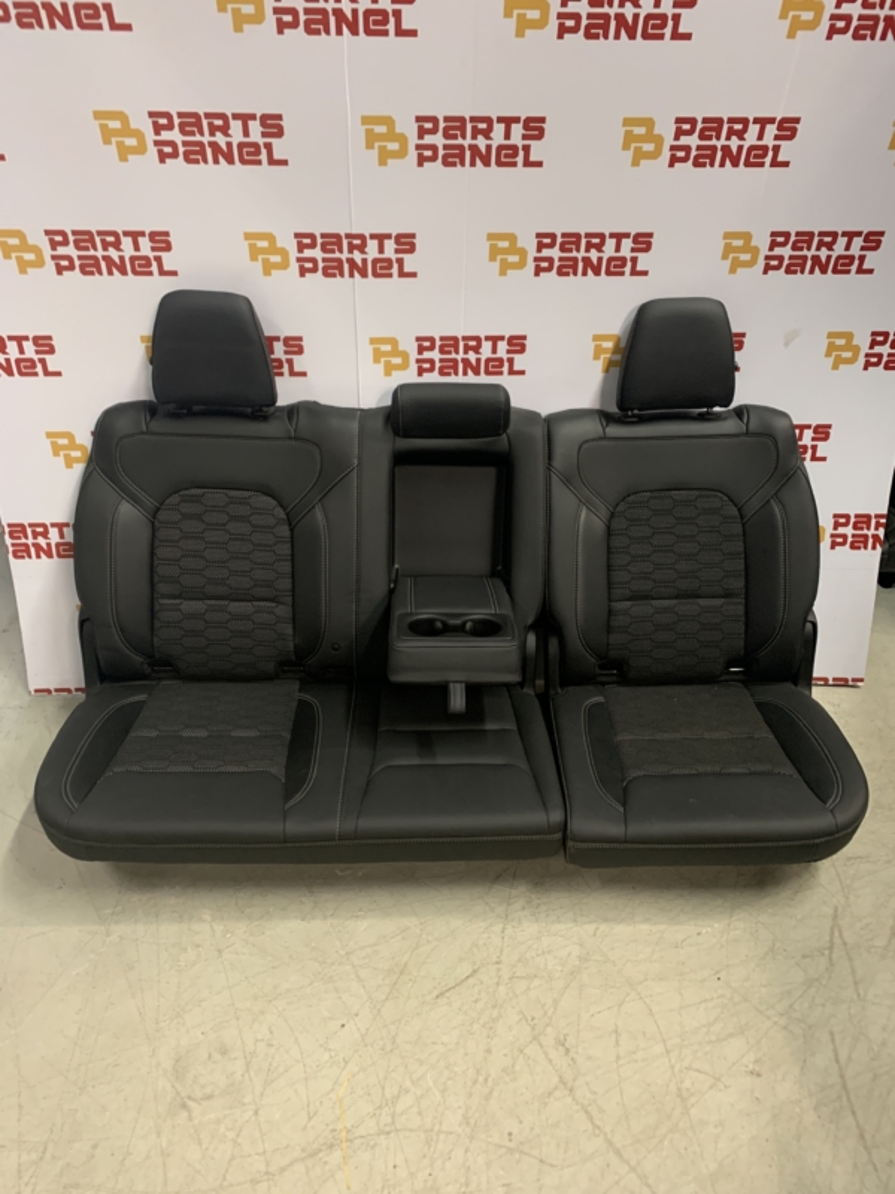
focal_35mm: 26
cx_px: 448
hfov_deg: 53.1
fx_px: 896
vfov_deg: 67.3
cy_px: 597
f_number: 1.8
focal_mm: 4.25
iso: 400
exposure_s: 1/40
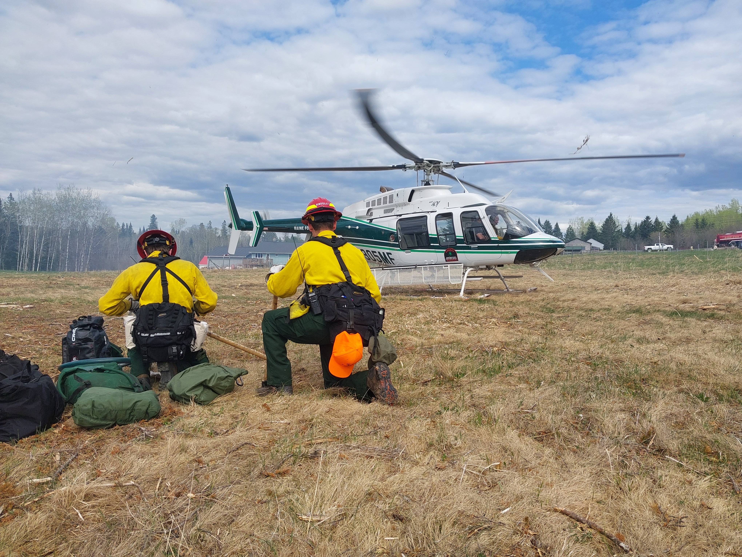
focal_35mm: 27
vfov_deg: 51.4
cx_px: 371
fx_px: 579
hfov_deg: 65.3
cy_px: 278
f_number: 1.8
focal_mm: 4
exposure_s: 1/669
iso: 20
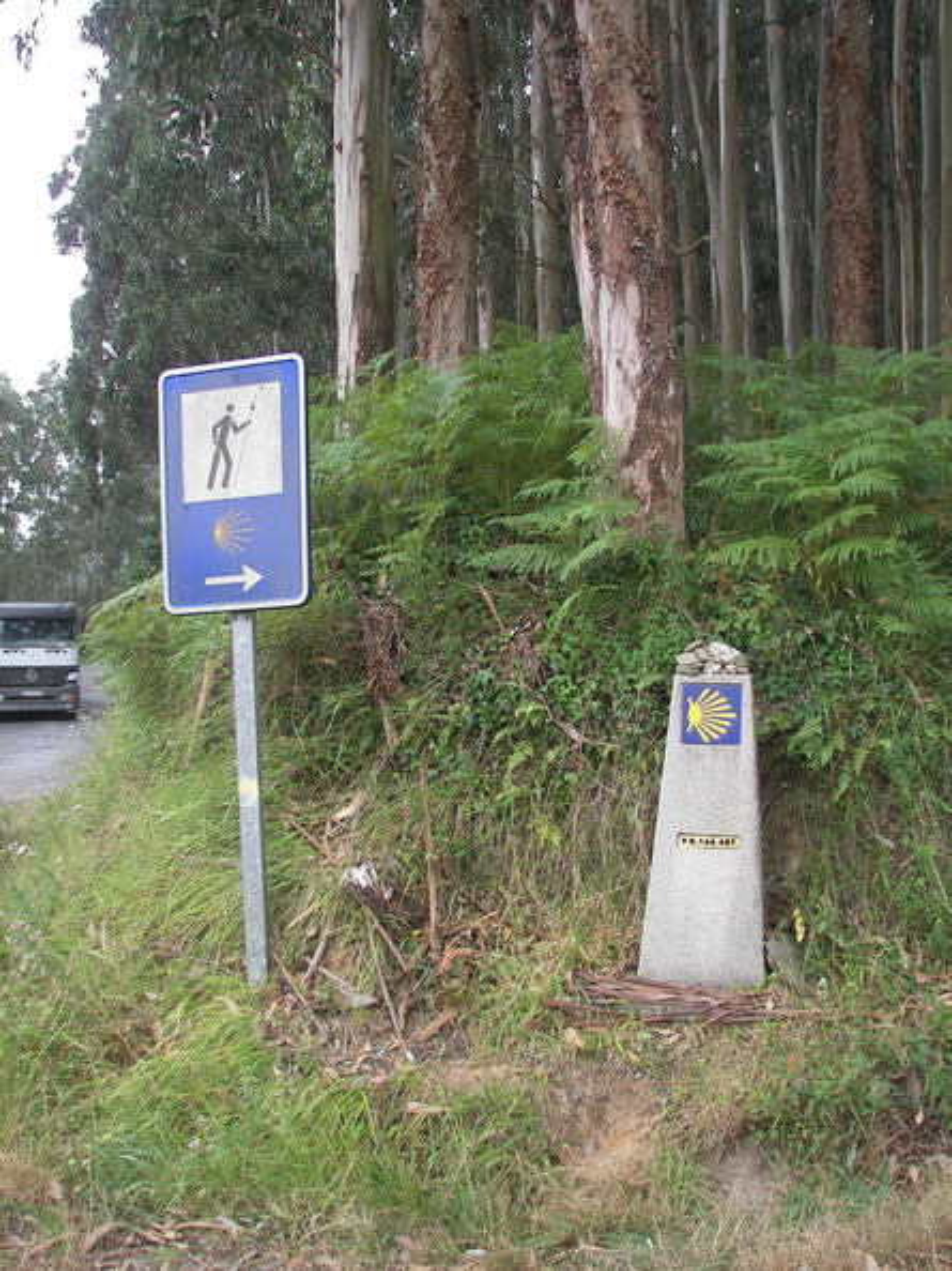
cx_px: 476
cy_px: 636
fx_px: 1321
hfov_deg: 39.6
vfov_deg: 51.4
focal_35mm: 36
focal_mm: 6
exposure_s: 1/60
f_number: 2.8
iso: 50
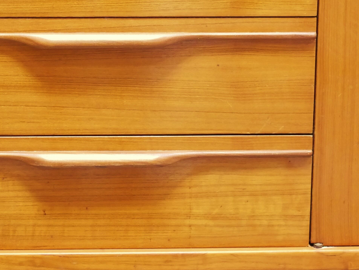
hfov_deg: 20.4
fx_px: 996
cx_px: 131
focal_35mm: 96
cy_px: 76
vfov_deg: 15.4
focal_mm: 20
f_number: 1.7
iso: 2500
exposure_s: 1/60
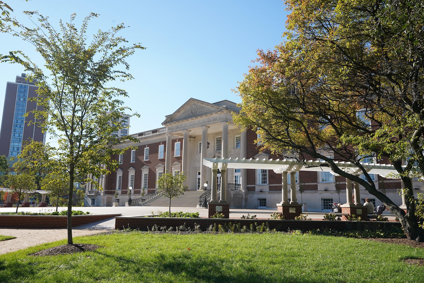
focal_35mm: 29
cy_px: 142
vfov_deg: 45.0
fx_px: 342
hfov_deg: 63.7
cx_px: 212
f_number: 10
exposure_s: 1/200
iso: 250
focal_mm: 29
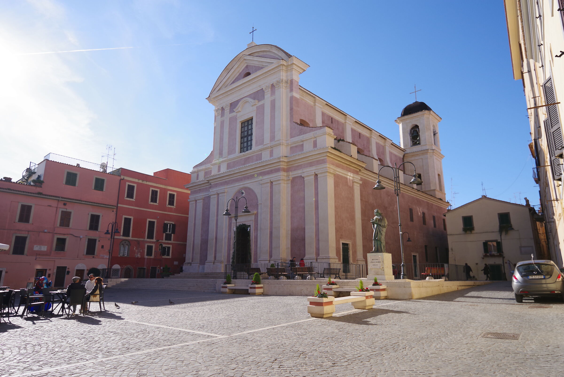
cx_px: 282
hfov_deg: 73.7
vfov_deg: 53.2
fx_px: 376
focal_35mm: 24
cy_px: 188
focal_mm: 24
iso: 200
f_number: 4
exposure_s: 1/1250
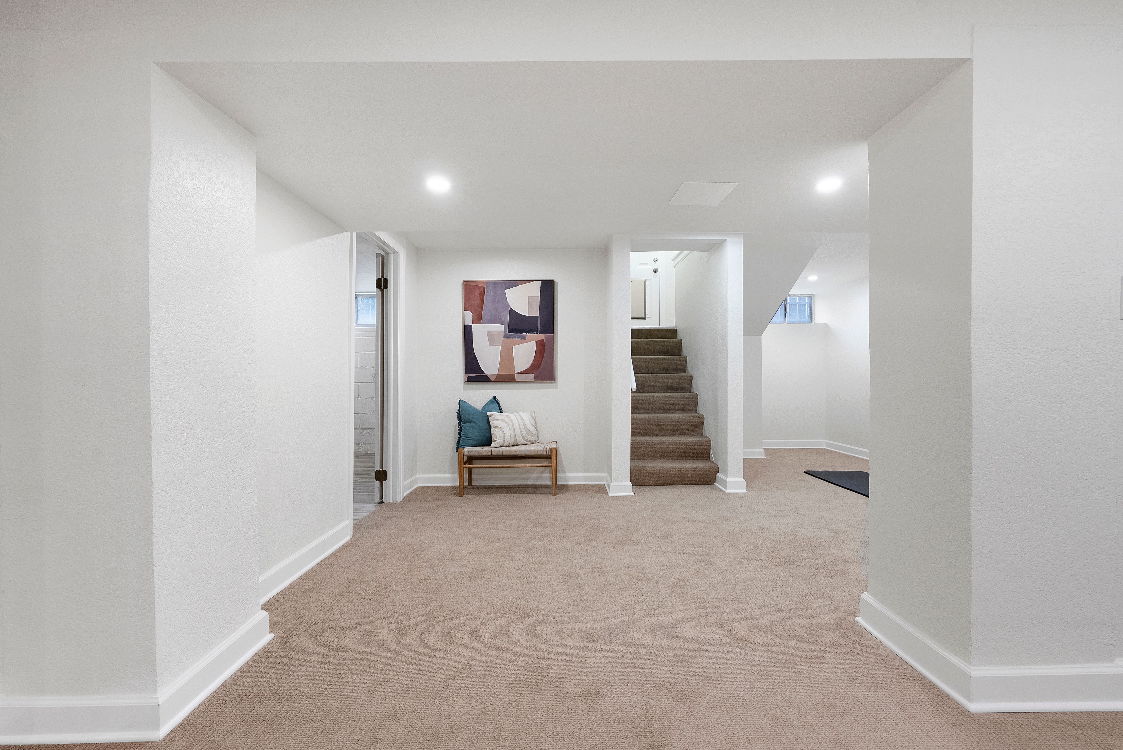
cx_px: 562
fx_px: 437
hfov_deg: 104.2
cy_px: 375
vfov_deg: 81.3
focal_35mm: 14
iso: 640
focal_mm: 14
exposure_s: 1/13
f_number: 8
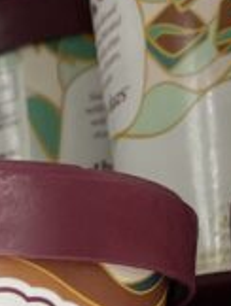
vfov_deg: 10.8
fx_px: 1455
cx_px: -318
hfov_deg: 8.3
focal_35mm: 164
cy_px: 638
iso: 50
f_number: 1.6
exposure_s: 1/120
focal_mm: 4.2
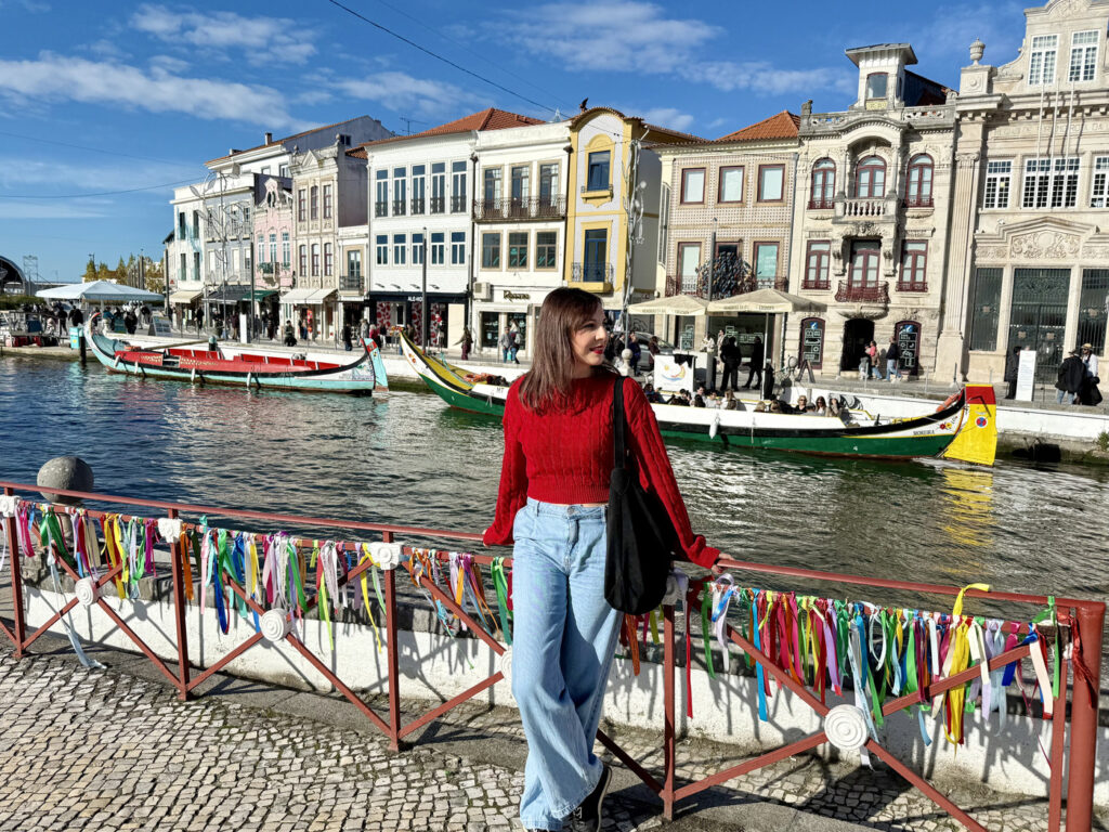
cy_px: 416
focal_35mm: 24
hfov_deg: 71.6
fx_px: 769
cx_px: 554
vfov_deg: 56.8
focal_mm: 6.76
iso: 80
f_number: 1.78
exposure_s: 1/9091
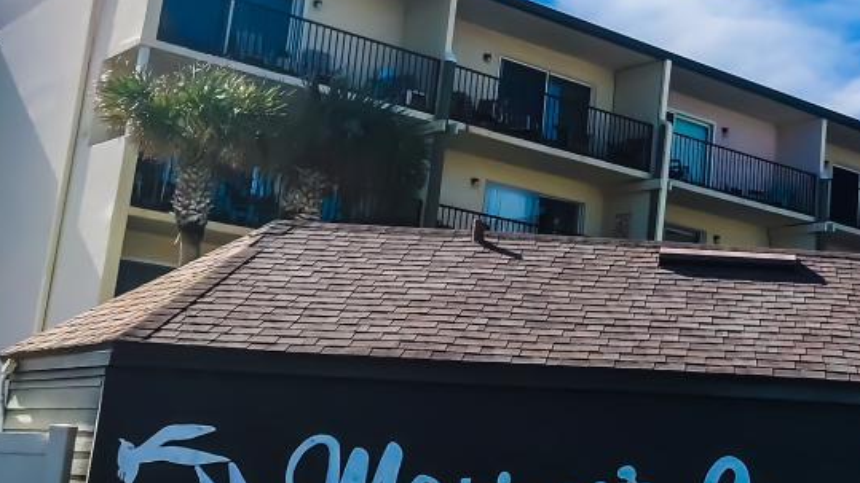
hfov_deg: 33.7
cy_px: 215
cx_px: 807
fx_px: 1322
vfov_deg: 20.7
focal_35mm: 58
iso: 20
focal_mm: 3.99
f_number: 1.8
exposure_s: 1/2994
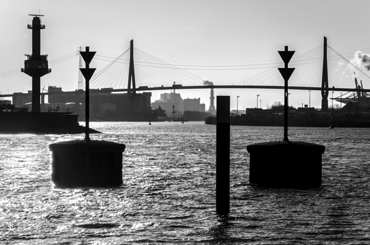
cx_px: 185
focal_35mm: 147
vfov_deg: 9.3
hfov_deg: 14.0
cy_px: 122
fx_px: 1507
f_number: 14
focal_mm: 98
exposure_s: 1/160
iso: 125
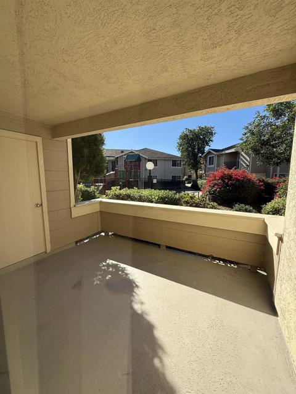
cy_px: 197
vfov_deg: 102.1
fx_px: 160
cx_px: 148
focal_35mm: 14
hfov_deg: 85.7
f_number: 2.2
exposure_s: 1/1189
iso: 50
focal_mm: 2.22
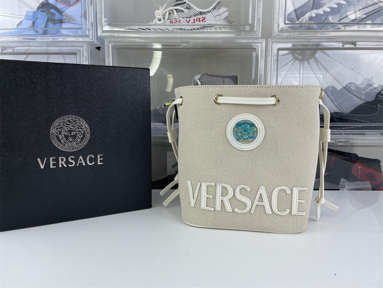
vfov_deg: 53.1
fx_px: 288
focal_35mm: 26
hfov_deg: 67.3
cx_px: 192
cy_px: 144
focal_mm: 4.2
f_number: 1.6
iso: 32
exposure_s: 1/296
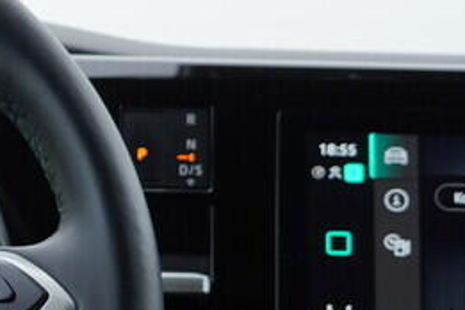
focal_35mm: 141
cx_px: -379
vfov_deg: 9.7
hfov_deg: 13.1
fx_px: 1821
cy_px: 275
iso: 125
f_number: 3.2
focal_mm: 24
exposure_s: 1/50
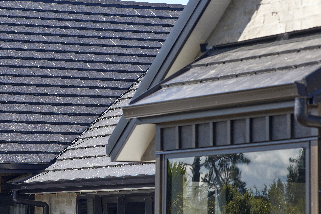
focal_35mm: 214
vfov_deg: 6.4
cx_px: 123
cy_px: 93
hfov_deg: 9.6
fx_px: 1909
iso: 320
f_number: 8
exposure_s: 1/320
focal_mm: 145
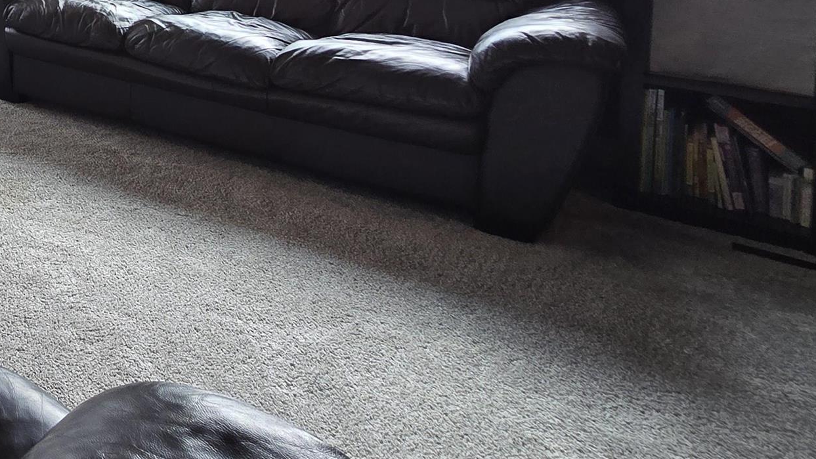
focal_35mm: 35
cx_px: -102
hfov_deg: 42.8
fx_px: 757
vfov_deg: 28.2
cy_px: -128
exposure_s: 1/120
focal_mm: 2.2
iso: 50
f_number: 2.2
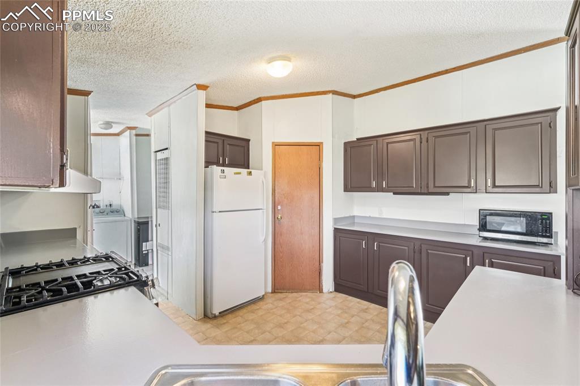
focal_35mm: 15
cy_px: 193
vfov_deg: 77.3
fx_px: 242
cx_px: 290
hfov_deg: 100.4
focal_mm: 10
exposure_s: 1/2
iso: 800
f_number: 8
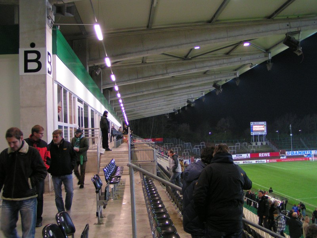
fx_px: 348
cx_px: 158
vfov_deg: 37.7
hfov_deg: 49.0
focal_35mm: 38
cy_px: 119
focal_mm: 5.8
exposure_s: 1/20
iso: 200
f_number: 2.8
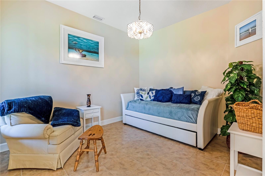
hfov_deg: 95.0
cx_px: 132
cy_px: 88
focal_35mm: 16
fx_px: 121
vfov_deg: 72.0
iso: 250
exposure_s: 1/100
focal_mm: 11
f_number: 9
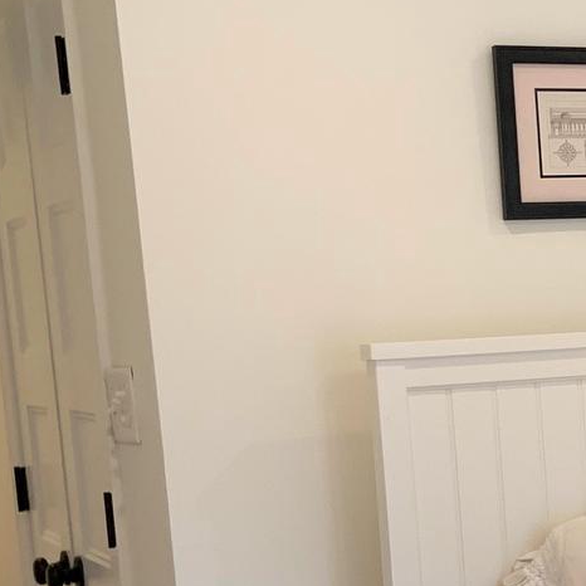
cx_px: 878
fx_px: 1934
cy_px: 470
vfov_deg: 17.1
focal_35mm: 101
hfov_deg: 15.8
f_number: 1.8
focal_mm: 4.25
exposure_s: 1/120
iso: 80
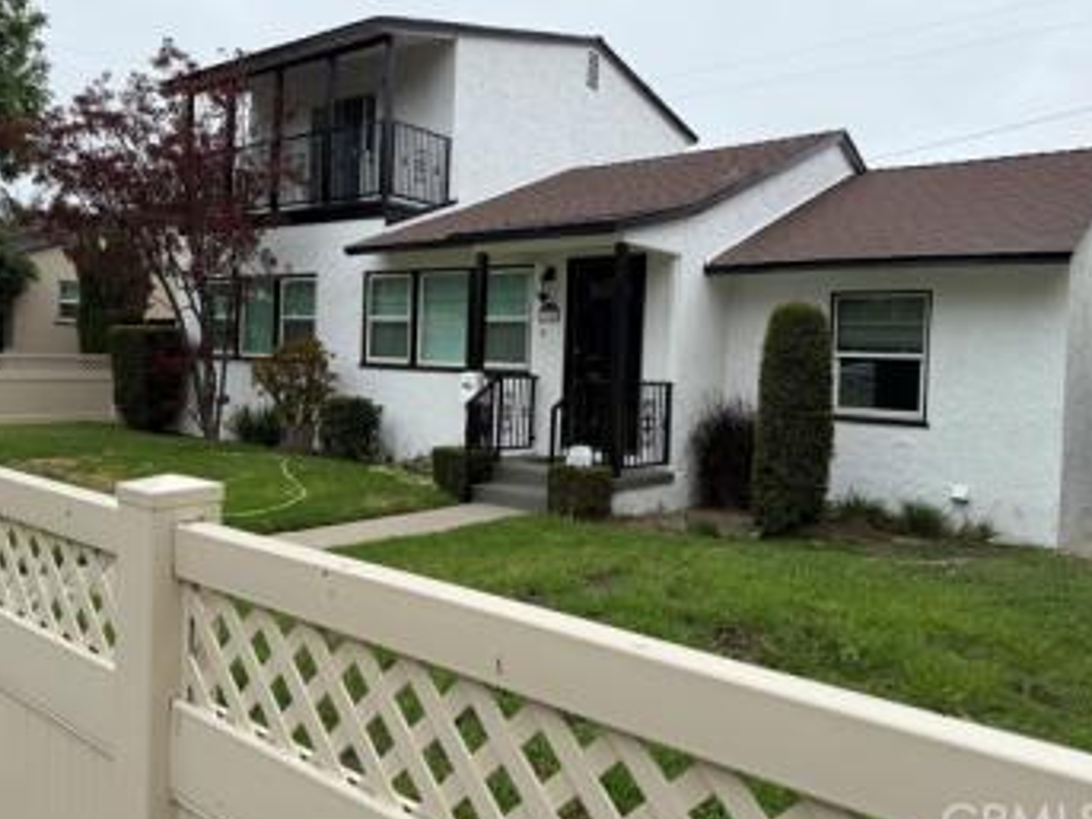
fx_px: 883
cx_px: 535
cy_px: 373
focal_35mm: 28
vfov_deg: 49.7
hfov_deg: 63.5
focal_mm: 6.76
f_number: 1.78
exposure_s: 1/1653
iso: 80
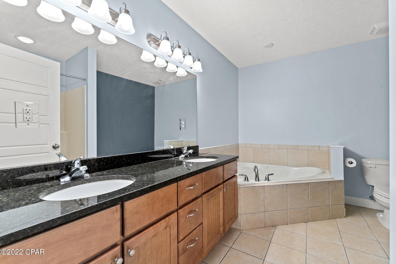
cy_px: 132
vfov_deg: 75.8
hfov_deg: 98.9
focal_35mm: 15
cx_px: 198
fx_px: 169
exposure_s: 1/8
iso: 400
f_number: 8
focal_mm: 15.4
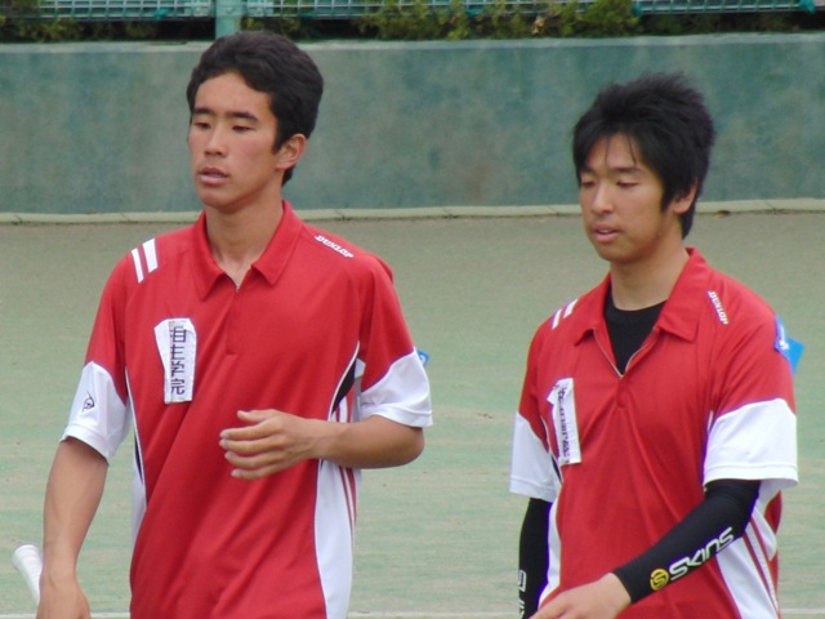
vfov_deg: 2.9
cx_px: 412
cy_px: 310
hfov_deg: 3.8
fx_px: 12393
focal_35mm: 520
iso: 100
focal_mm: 92
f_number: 4.5
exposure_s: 1/500
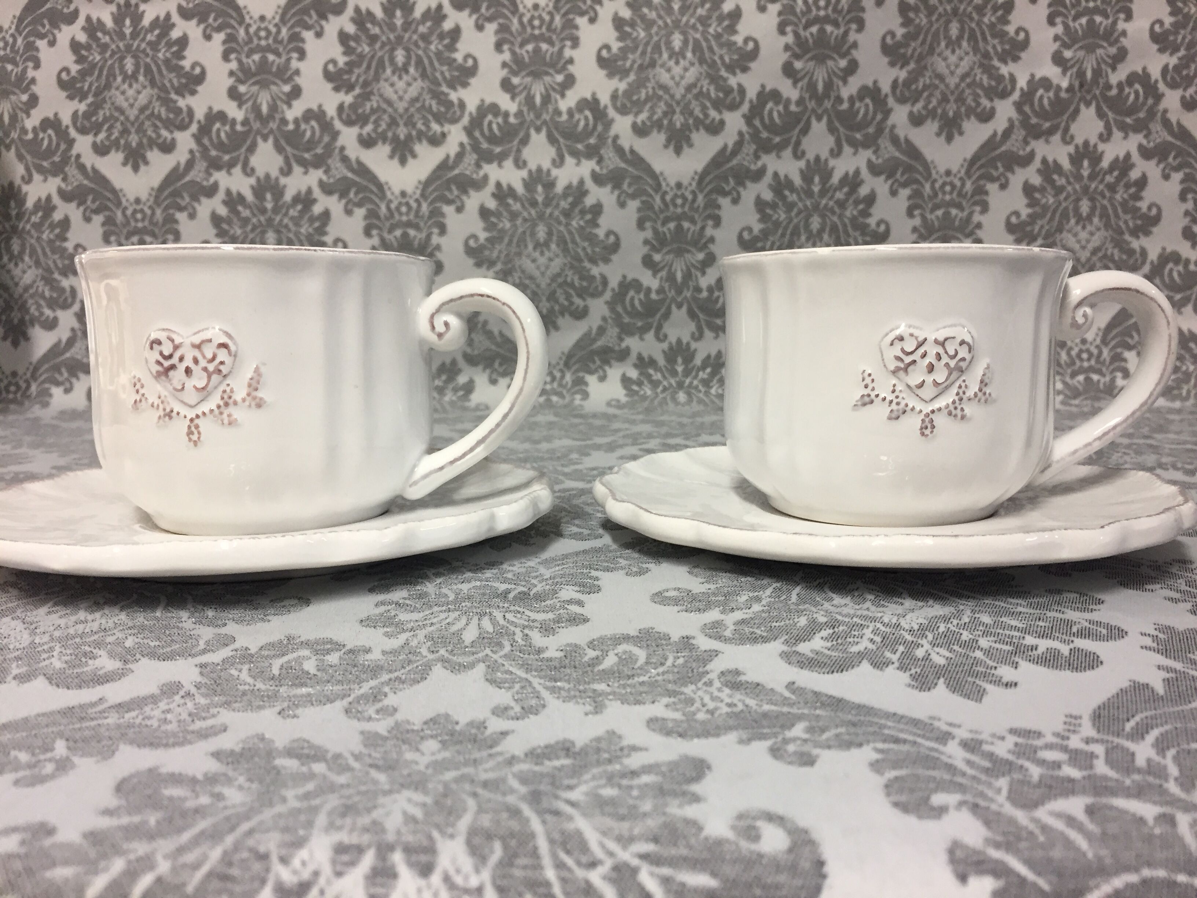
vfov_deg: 48.2
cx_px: 598
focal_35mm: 29
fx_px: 1003
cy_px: 449
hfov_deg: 61.7
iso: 64
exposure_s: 1/33
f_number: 2.2
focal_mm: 4.15
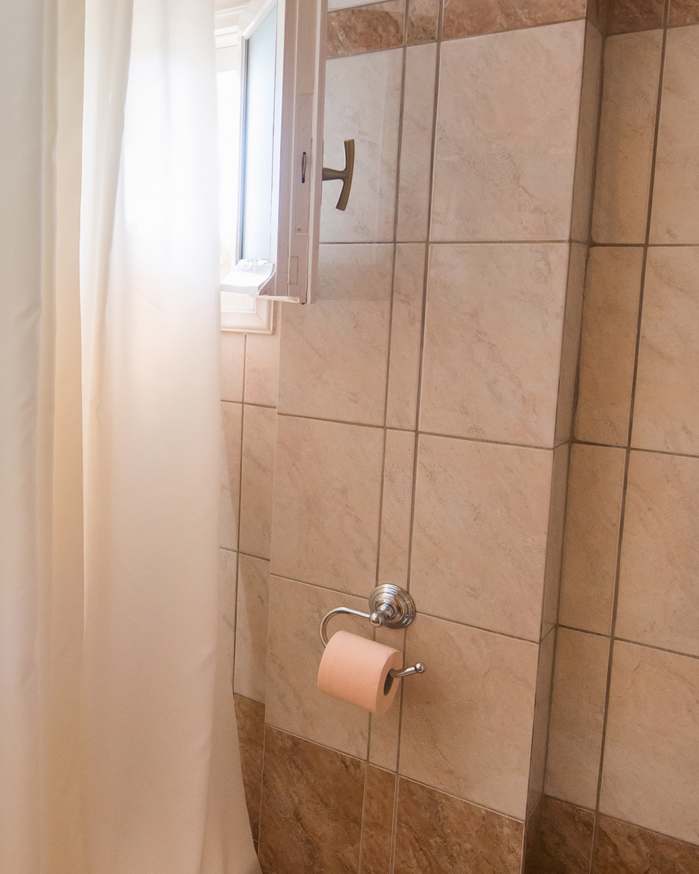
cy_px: 409
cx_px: 120
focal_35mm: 32
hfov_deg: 43.2
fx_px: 828
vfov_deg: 55.6
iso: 1000
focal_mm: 14
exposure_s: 1/125
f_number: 3.5
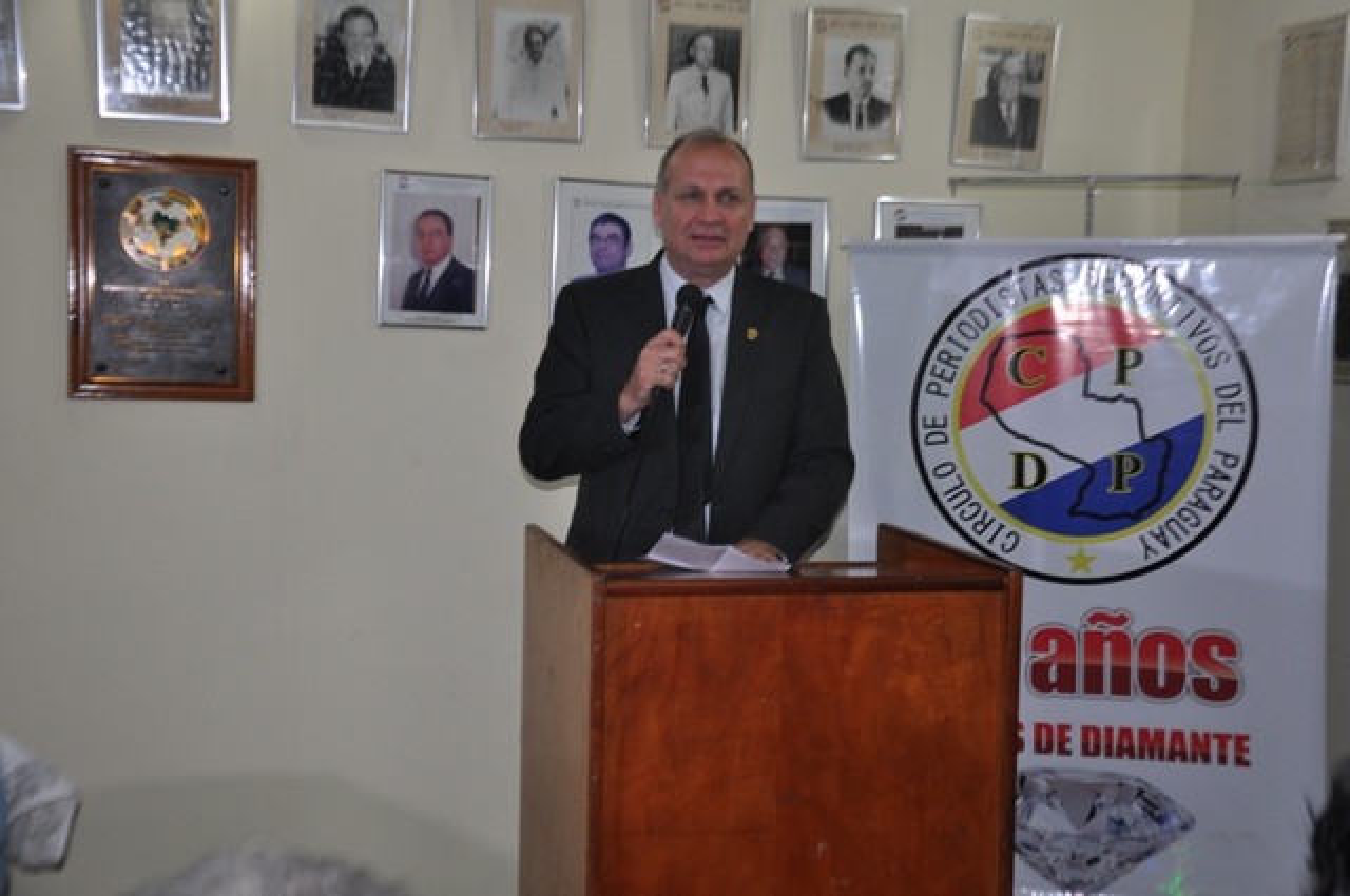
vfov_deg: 26.4
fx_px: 1910
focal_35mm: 51
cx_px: 675
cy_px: 448
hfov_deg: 38.9
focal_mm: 34
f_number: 4.2
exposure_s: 1/60
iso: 400
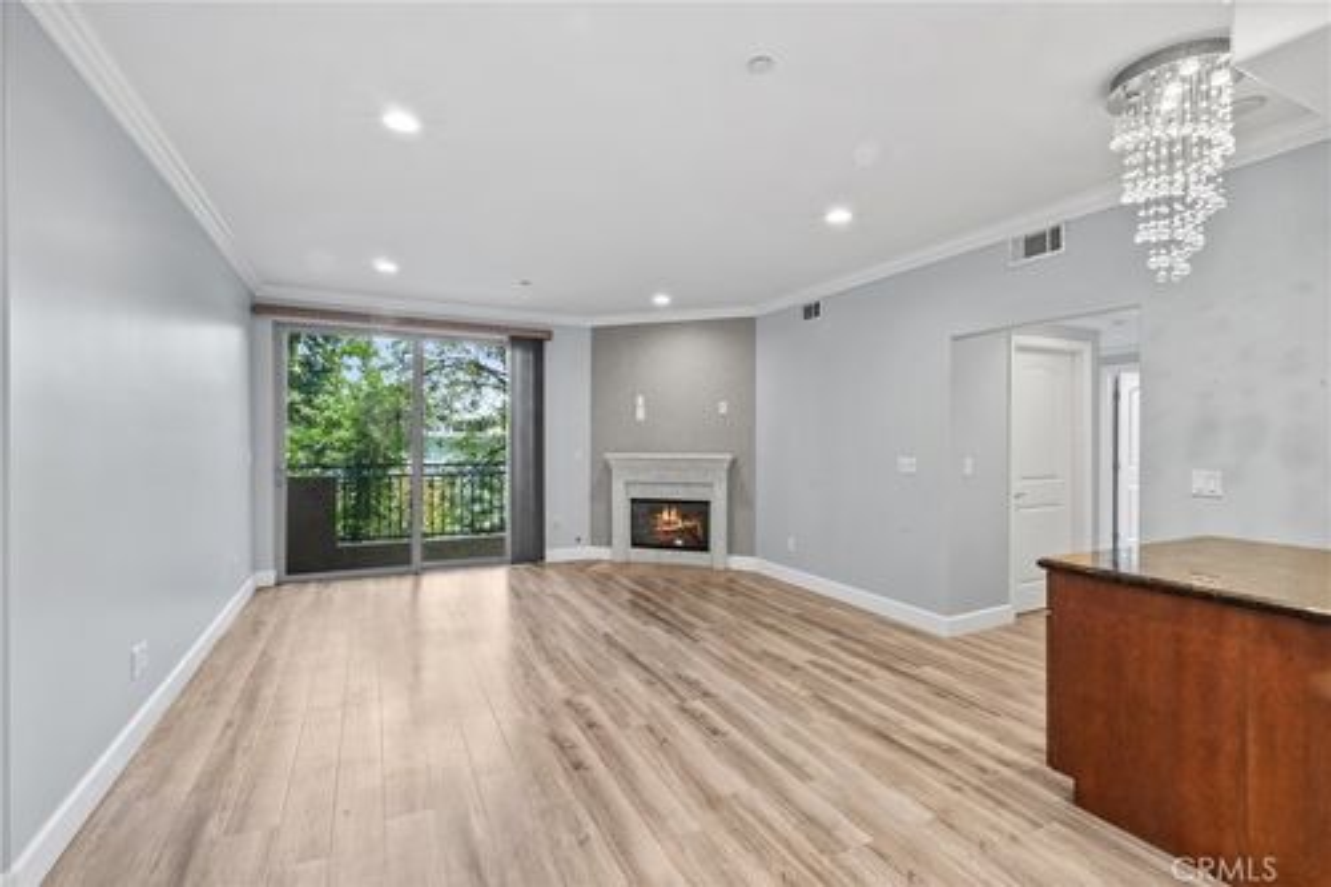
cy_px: 444
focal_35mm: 16
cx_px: 666
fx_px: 591
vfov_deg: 73.7
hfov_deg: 96.8
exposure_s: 3.2
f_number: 20
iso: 250
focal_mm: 16
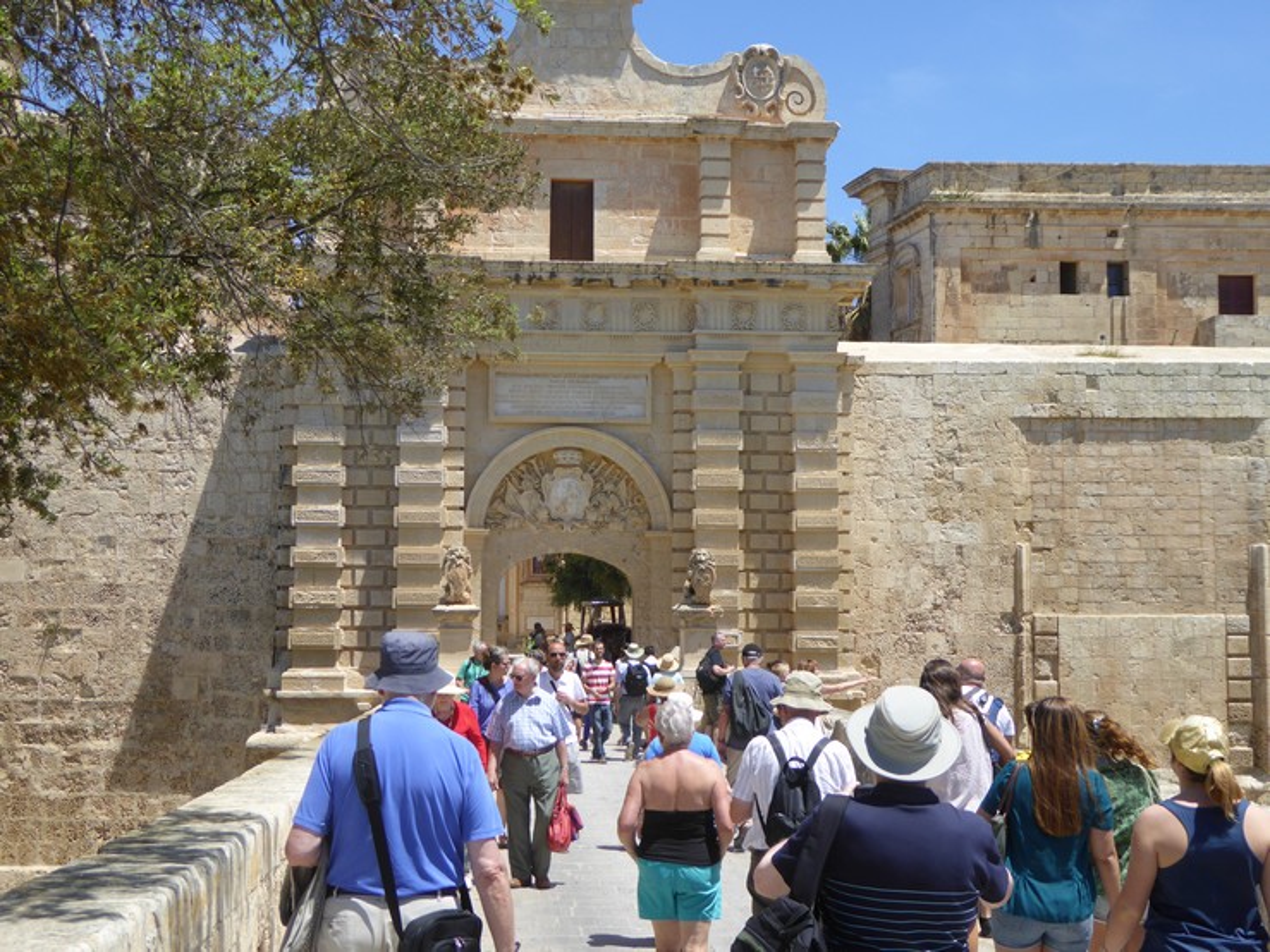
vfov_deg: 30.9
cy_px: 476
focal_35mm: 47
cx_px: 635
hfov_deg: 40.4
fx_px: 1724
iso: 100
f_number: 4
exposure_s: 1/500
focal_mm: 8.4
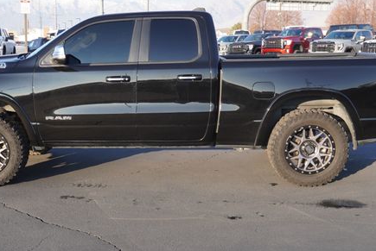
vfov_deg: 26.7
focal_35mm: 51
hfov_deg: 38.9
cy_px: 112
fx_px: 530
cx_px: 157
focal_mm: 23
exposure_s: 1/125
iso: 100
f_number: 5.6
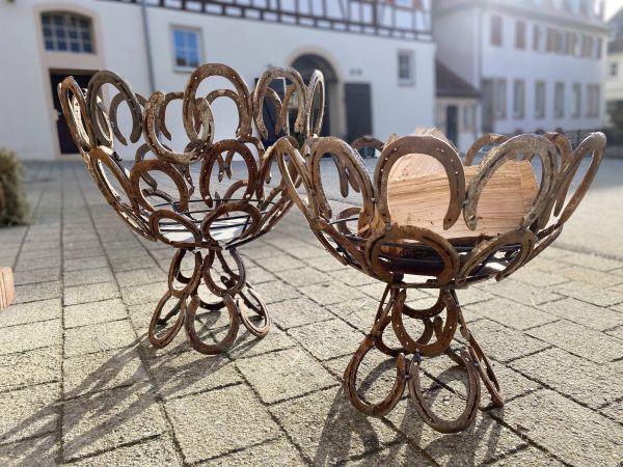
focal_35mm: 26
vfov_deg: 53.1
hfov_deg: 67.3
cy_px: 234
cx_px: 312
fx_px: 468
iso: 32
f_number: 1.8
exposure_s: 1/912
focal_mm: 4.25
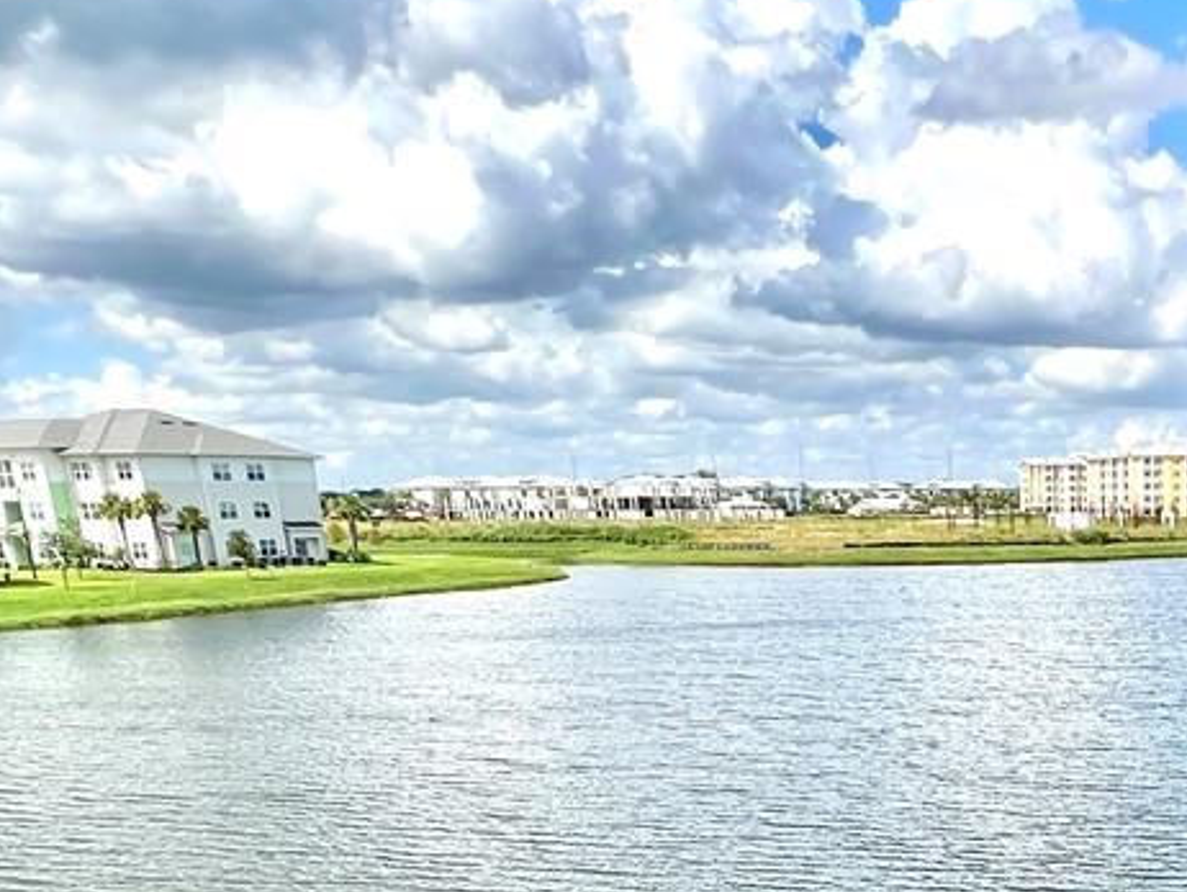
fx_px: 1544
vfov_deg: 28.4
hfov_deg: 37.5
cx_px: 1190
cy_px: 1051
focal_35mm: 45
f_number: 1.8
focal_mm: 1.57
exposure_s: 1/1309
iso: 32
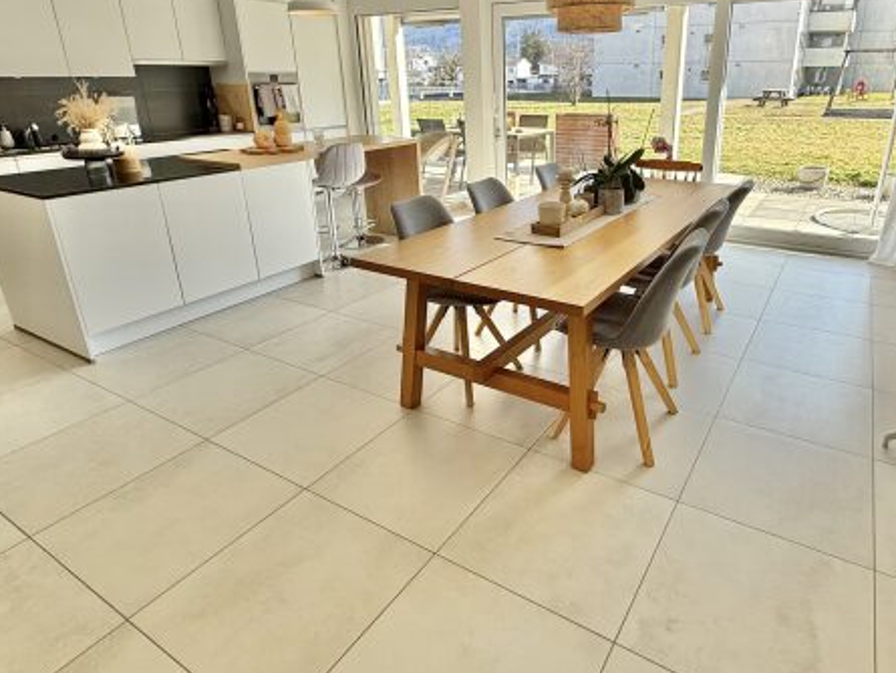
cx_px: 536
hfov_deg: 75.6
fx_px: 570
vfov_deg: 60.6
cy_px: 273
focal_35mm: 22
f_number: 2.2
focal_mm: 2.22
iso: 50
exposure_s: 1/321
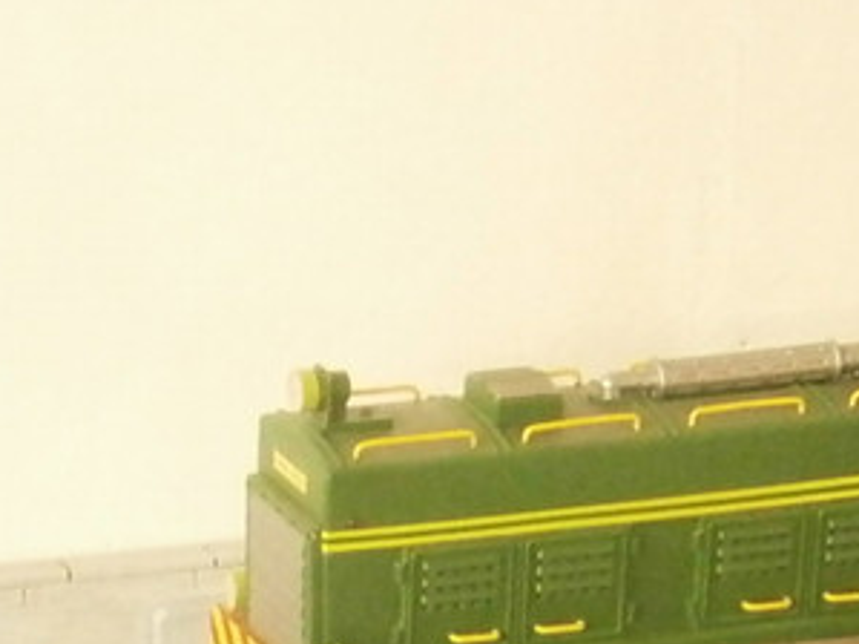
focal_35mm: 168
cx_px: 306
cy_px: 1072
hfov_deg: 11.8
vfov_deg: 8.6
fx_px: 4167
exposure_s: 1/15
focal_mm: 8.3
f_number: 3.4
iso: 1000
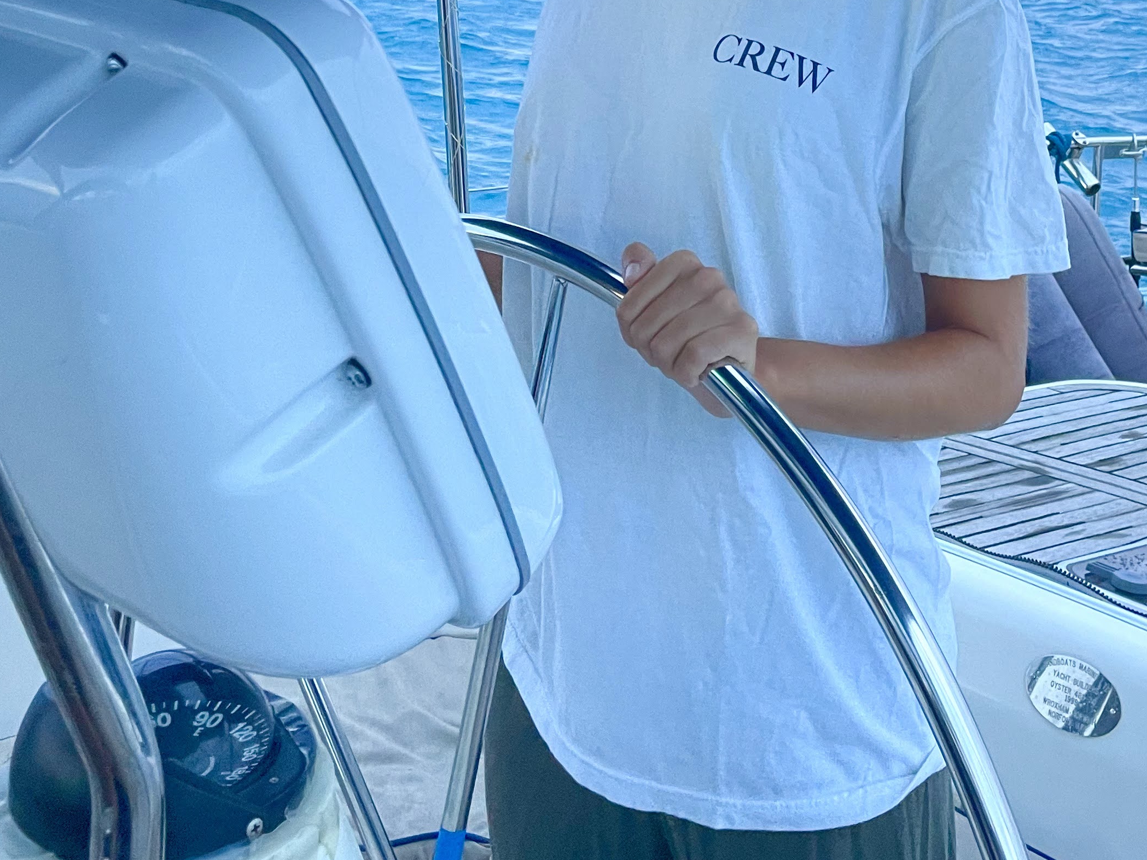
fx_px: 1656
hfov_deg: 37.9
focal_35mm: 50
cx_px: 733
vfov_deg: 26.6
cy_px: -103
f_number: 1.6
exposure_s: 1/60
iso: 160
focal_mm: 4.2
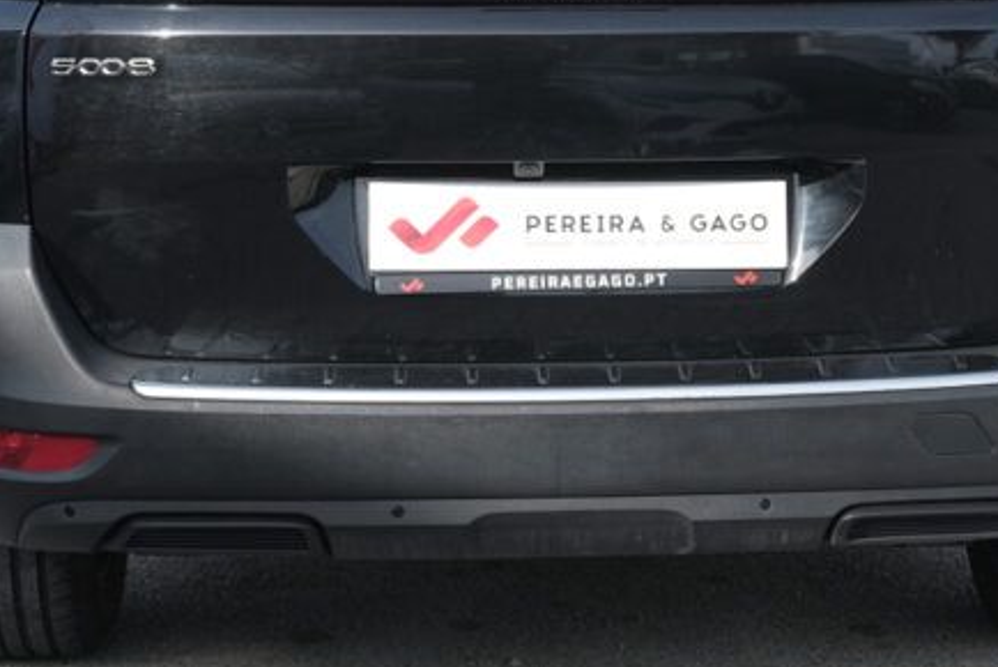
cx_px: 623
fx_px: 2746
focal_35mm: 99
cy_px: 107
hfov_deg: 20.6
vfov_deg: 13.8
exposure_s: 1/125
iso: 160
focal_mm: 28
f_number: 9
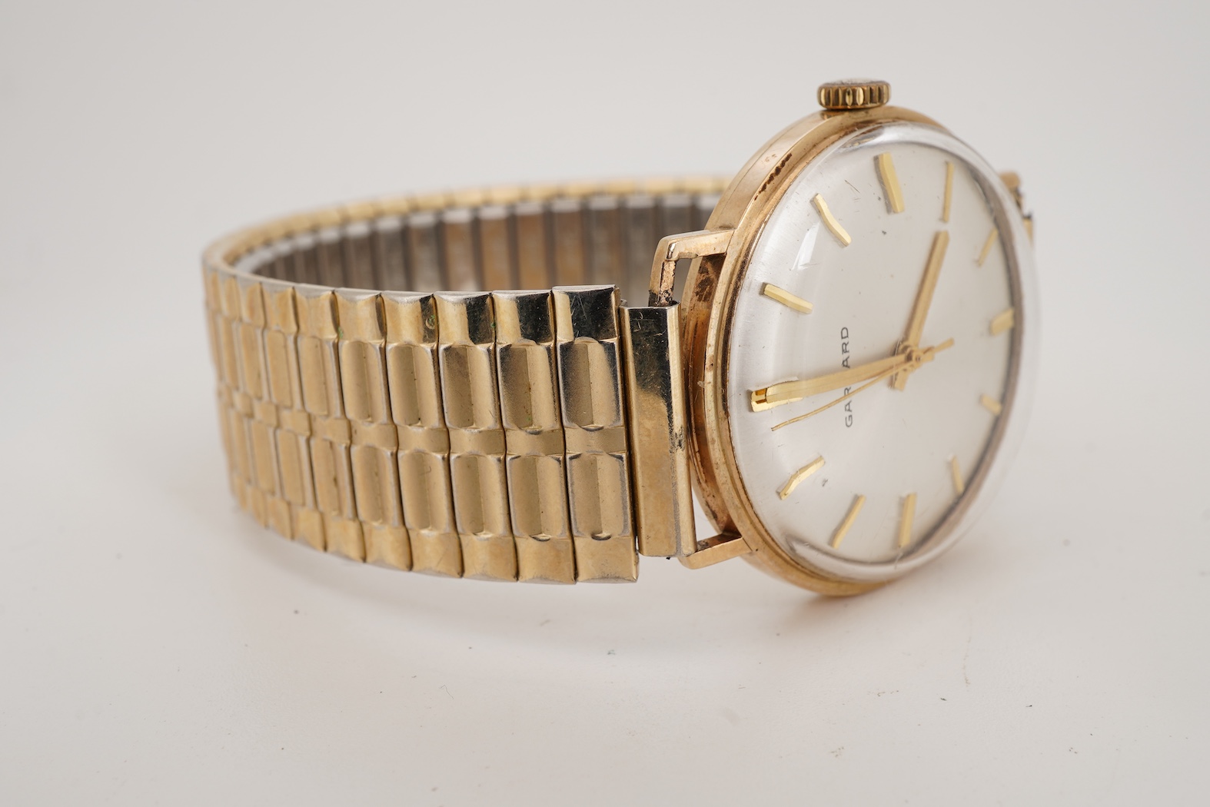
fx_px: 1513
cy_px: 404
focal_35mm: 45
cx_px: 605
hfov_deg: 43.6
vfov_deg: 29.9
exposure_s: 1/160
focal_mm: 30
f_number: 22
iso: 160
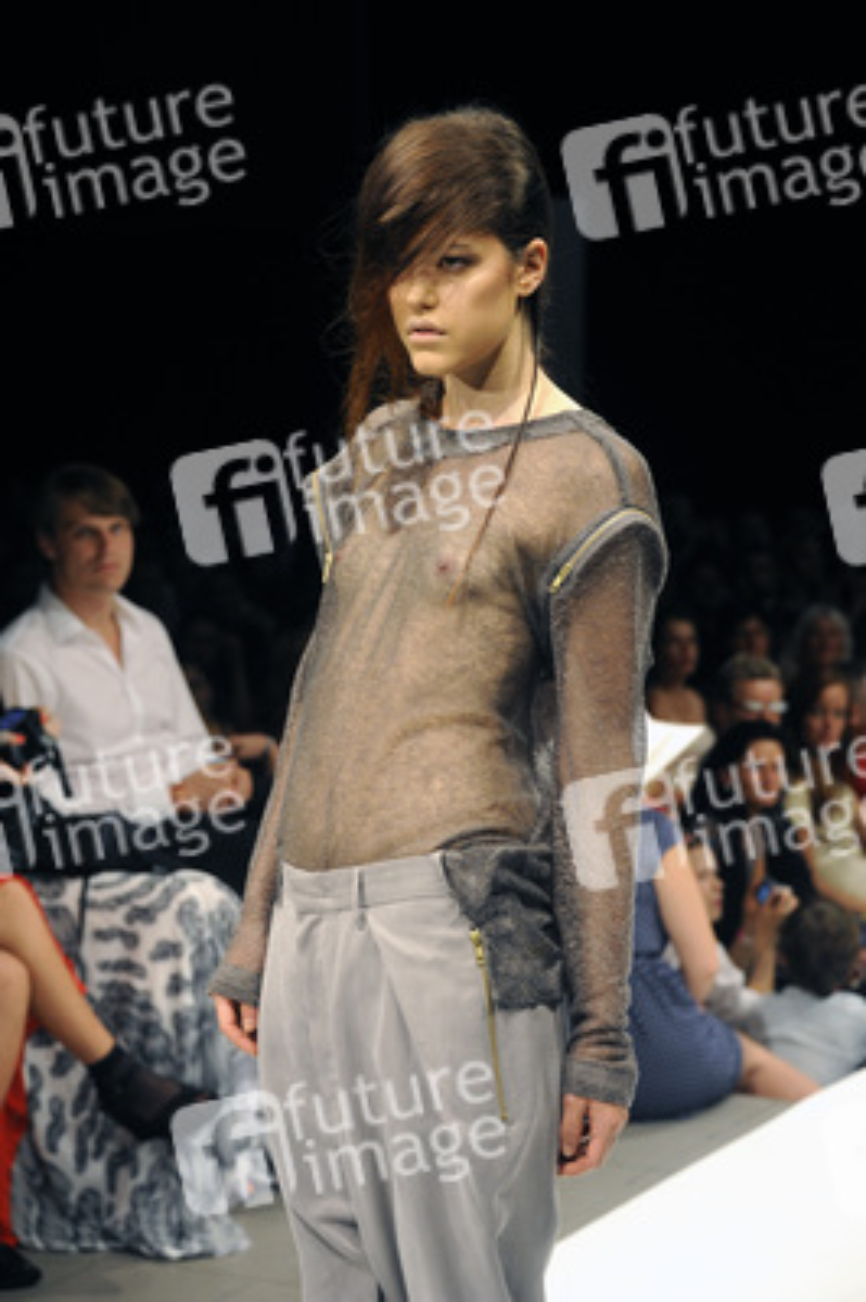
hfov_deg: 15.2
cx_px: 433
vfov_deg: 22.6
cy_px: 651
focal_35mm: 90
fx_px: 3253
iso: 1600
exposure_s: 1/200
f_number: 5.6
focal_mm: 90
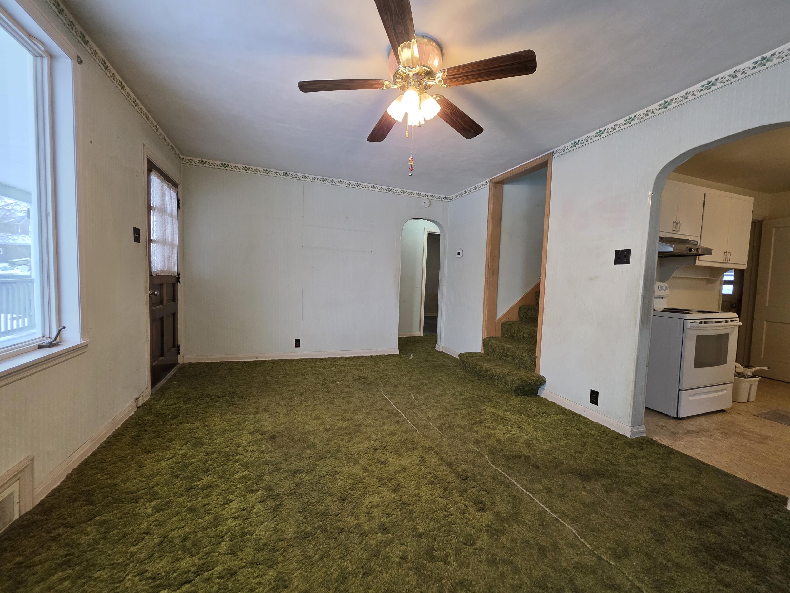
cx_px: 395
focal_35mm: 13
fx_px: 297
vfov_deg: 89.9
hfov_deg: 106.2
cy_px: 296
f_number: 1.9
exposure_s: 1/120
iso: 250
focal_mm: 2.2
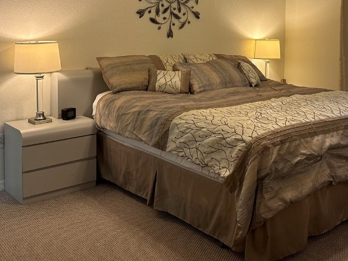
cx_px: 228
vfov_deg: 32.4
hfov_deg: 43.3
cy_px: 43
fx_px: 432
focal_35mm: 43
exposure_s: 1/120
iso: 160
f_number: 1.78
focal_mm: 6.86
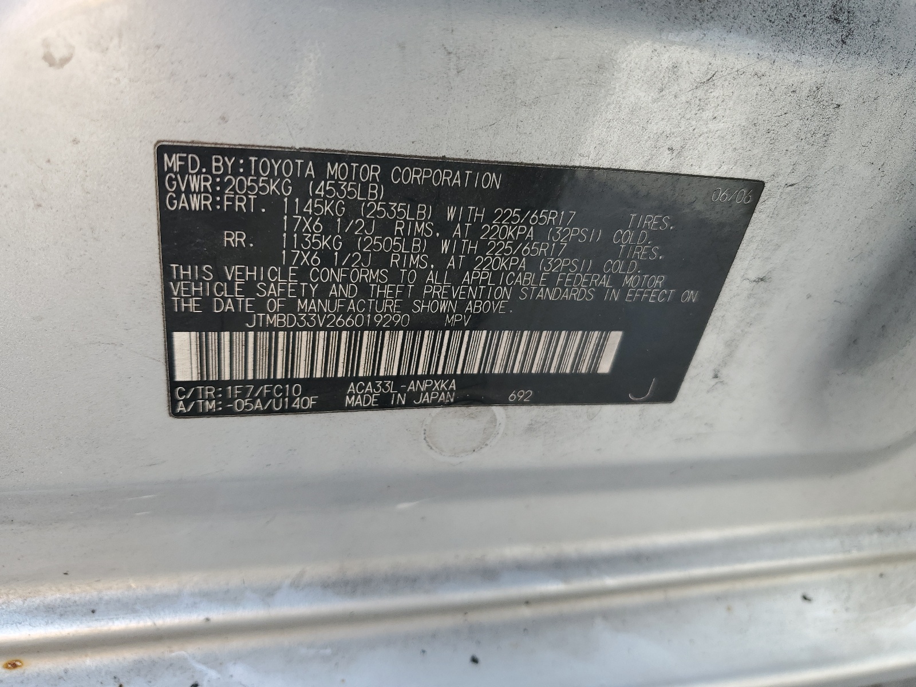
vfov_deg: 53.1
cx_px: 458
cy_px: 344
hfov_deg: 67.3
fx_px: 688
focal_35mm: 26
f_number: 1.5
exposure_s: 1/222
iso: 50
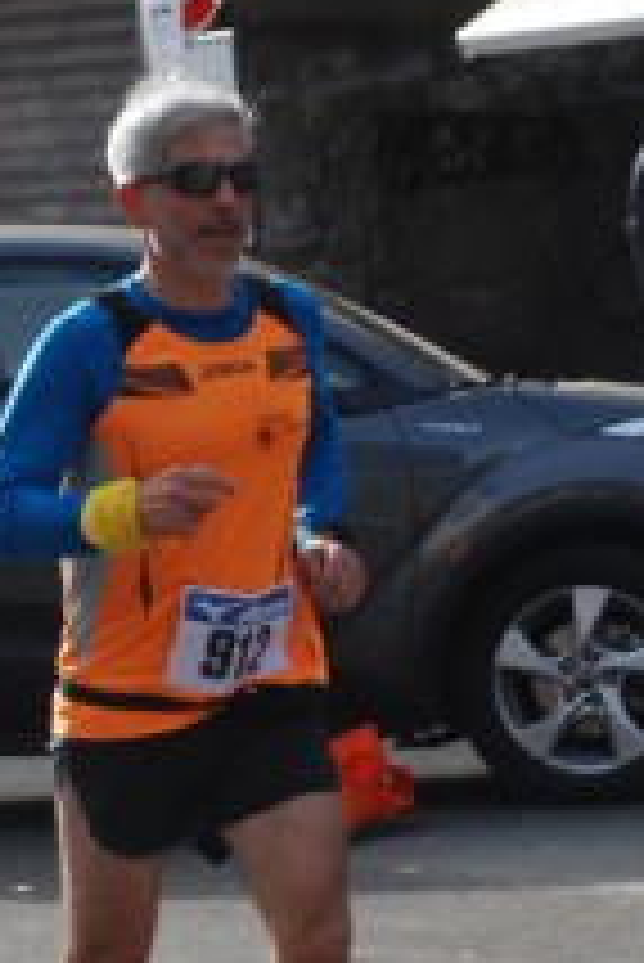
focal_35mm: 295
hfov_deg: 4.7
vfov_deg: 6.9
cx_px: 241
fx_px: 7902
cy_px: 999
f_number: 5.6
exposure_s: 1/1000
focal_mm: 70
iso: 1000
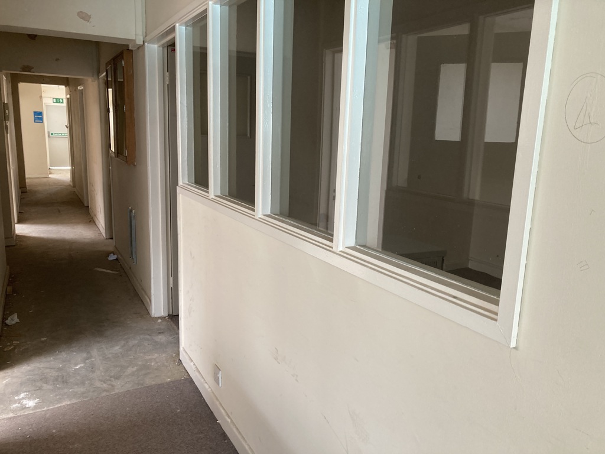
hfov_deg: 63.4
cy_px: 227
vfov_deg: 49.7
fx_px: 489
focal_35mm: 28
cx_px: 302
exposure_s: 1/60
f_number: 1.8
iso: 100
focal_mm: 3.99
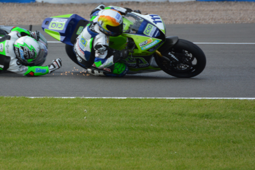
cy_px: 94
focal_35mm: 689
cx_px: 64
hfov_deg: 3.0
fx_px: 4881
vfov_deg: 2.0
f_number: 5.6
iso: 400
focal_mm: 300
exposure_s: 1/1250
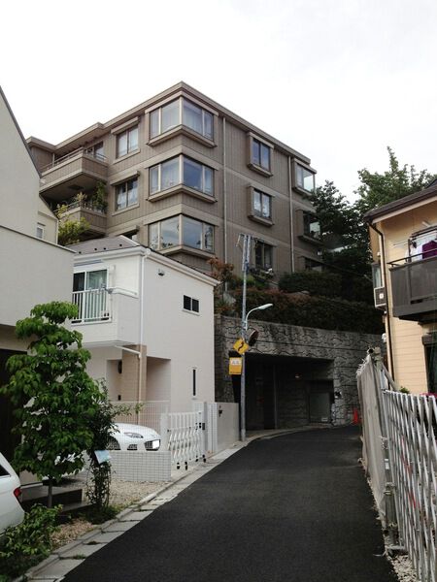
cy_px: 291
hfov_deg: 40.7
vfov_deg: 52.6
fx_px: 589
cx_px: 218
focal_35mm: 35
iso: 50
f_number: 2.4
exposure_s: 1/1381
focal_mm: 4.28
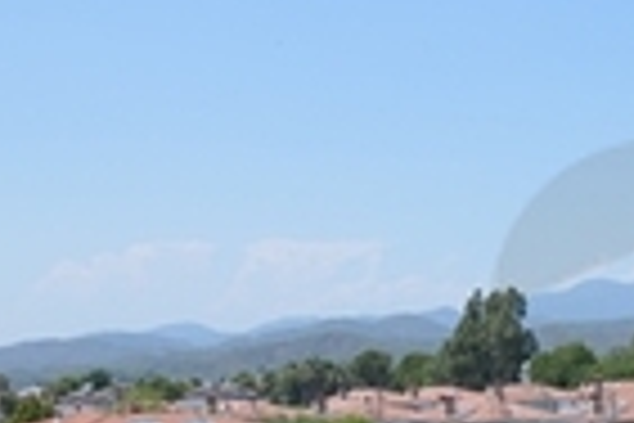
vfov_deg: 17.5
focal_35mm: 77
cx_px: 1036
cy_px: 356
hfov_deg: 20.9
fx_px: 1356
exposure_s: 1/250
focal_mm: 10
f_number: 8
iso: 100
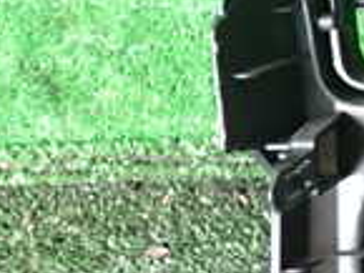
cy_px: 118
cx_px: 723
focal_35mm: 124
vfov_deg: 12.0
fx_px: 1305
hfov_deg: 13.6
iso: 500
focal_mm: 5.4
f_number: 2.3
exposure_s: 1/30
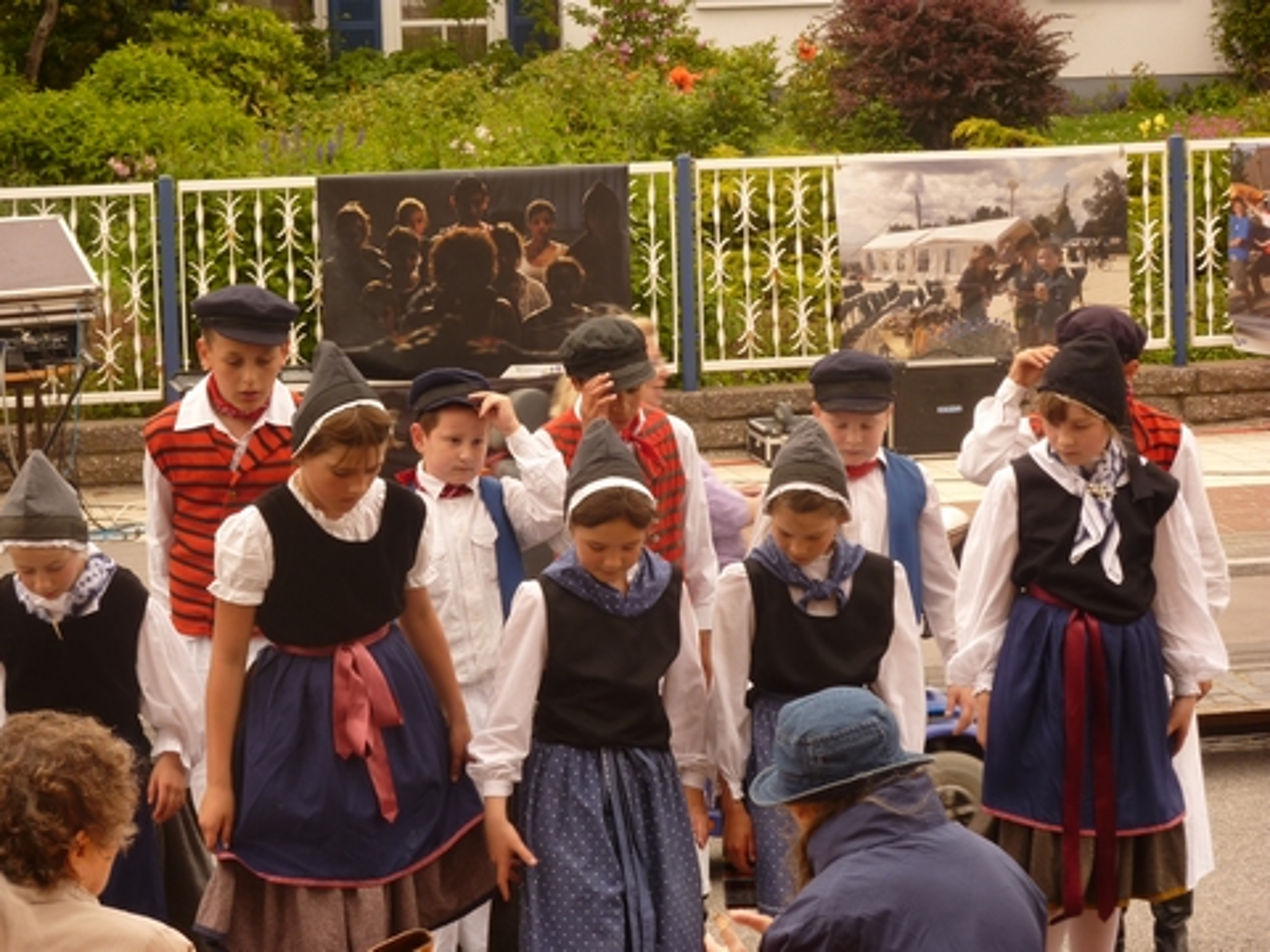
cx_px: 635
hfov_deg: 16.6
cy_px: 476
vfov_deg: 12.5
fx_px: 4366
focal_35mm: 119
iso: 80
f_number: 4.4
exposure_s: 1/125
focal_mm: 19.5
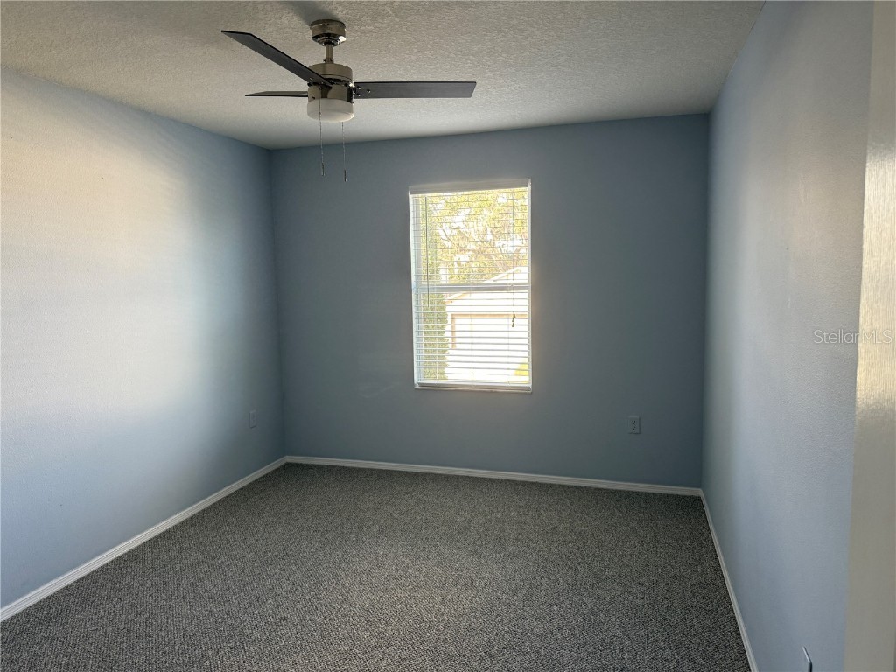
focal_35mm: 24
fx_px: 621
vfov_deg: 56.8
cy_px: 336
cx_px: 448
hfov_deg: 71.6
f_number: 1.78
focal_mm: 6.76
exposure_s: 1/121
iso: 200
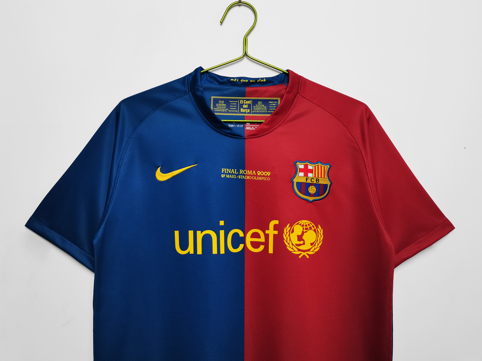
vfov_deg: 53.1
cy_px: 180
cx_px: 241
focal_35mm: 26
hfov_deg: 67.3
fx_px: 362
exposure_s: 1/100
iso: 64
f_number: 1.8
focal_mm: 5.58
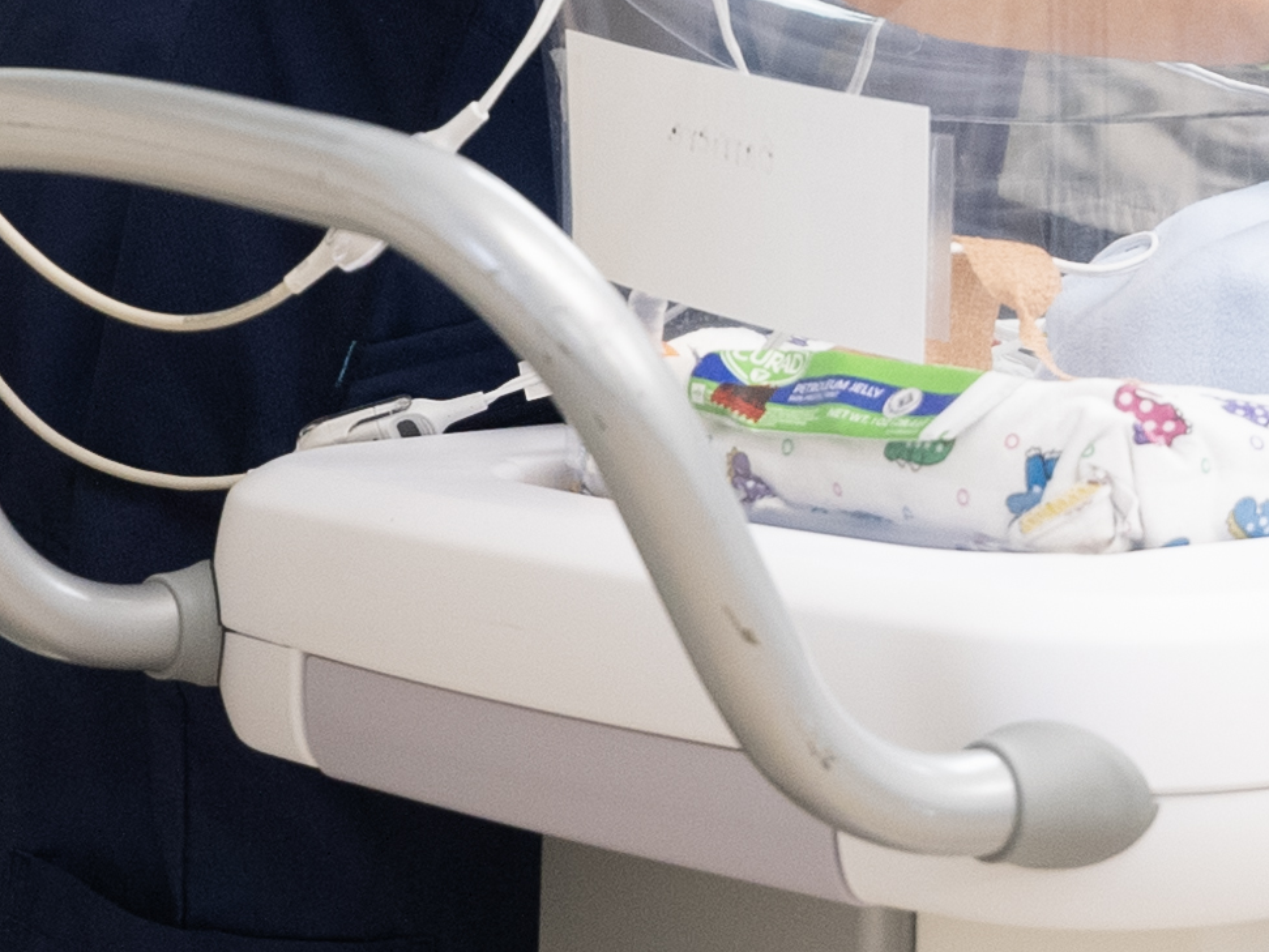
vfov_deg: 9.5
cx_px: 1513
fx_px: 5536
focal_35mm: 151
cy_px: -508
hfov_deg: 12.8
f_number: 4
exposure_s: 1/125
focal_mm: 36
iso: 1000
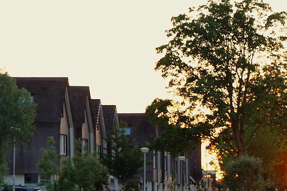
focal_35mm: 184
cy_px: 219
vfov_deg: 7.4
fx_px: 1467
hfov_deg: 10.3
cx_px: 570
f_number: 2.8
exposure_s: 1/125
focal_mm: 43
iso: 125
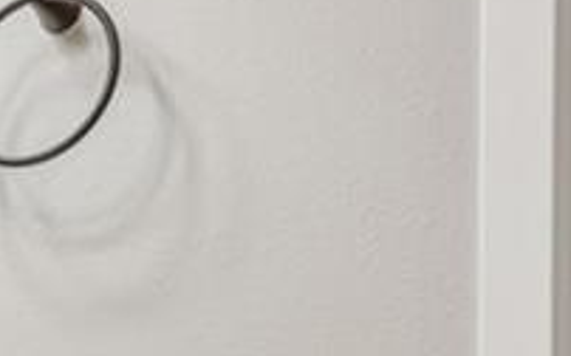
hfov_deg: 15.2
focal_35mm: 121
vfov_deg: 10.2
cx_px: -413
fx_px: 1882
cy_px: 650
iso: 100
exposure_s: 1/6
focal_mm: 10
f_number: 7.1
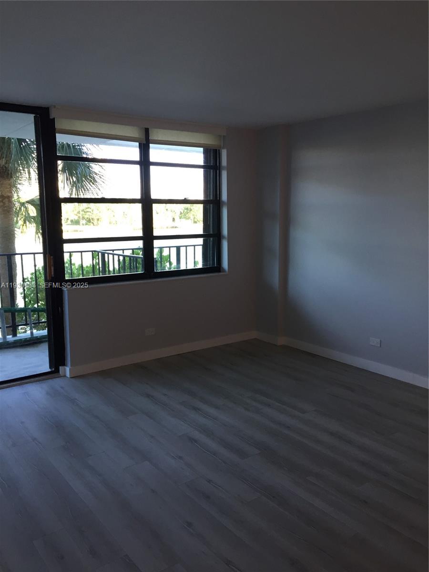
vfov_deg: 61.7
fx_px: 479
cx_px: 214
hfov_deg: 48.2
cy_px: 286
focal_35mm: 29
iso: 32
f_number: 2.2
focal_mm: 4.15
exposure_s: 1/30
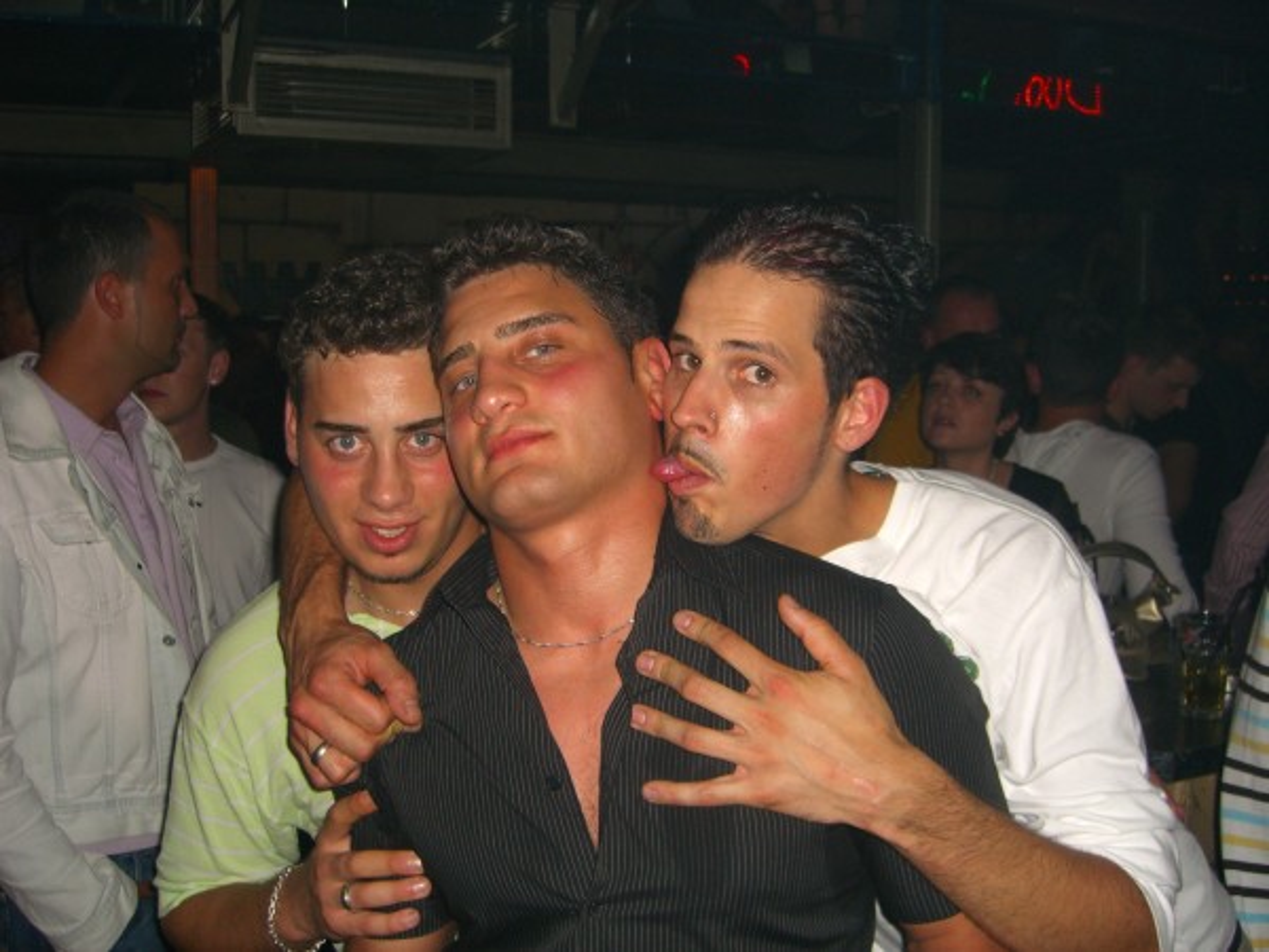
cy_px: 476
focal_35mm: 38
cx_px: 634
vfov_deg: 37.7
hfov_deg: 49.0
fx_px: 1393
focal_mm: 7.9
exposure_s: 1/60
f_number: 2.8
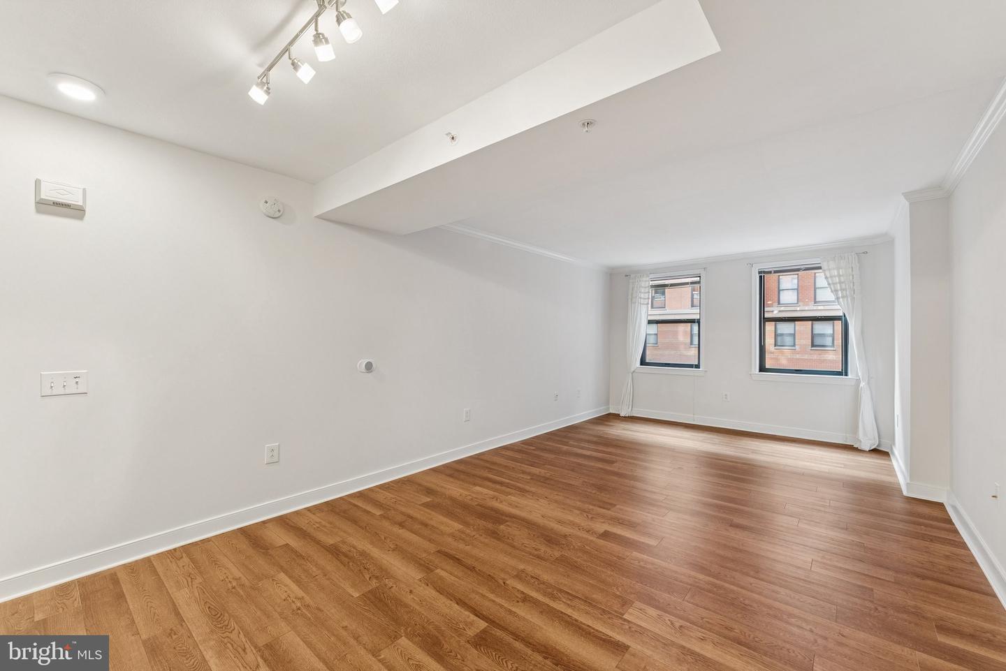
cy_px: 336
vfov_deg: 81.2
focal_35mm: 14
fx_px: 391
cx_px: 503
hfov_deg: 104.2
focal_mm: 14
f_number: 9
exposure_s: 1/2.5
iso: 250
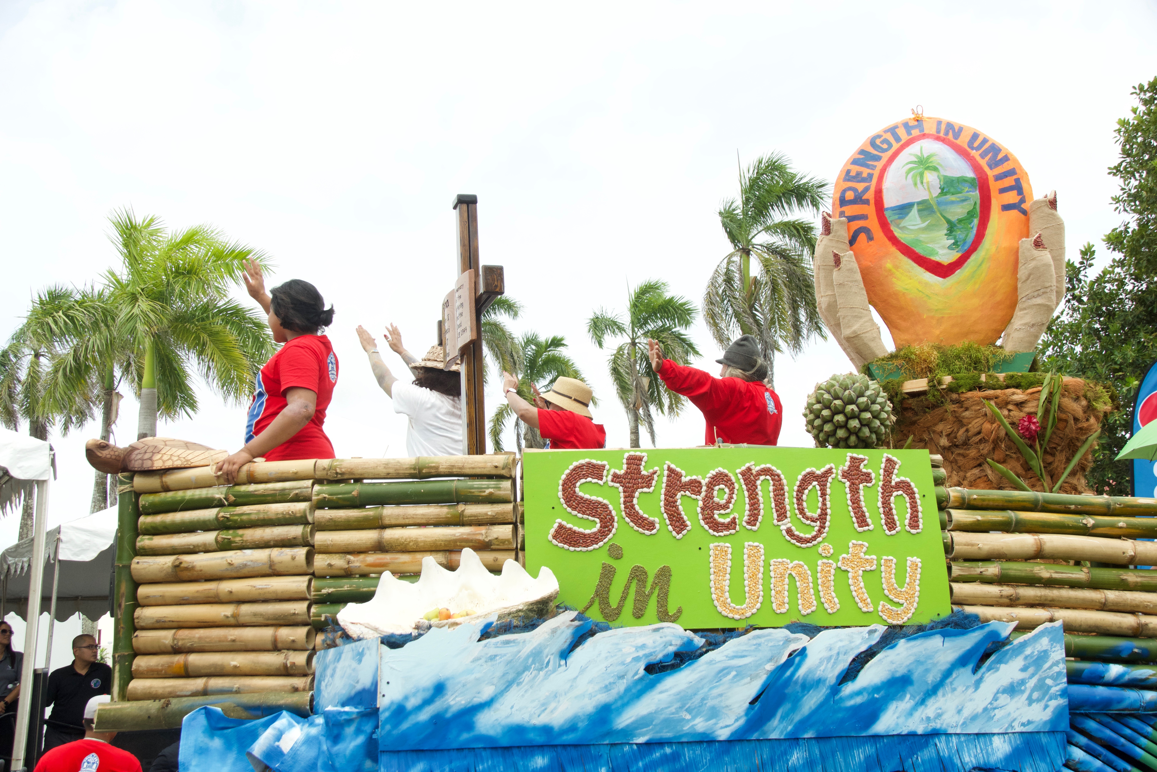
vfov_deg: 29.9
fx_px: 1446
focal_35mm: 45
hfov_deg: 43.6
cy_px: 386
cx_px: 578
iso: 400
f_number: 9
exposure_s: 1/500
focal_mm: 30
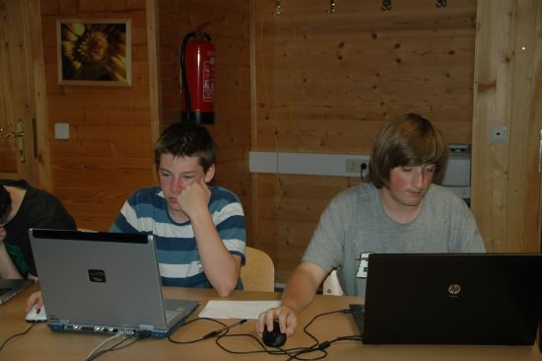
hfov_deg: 38.9
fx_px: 767
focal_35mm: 51
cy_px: 180
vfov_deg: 26.5
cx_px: 271
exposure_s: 1/60
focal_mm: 34
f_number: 4.5
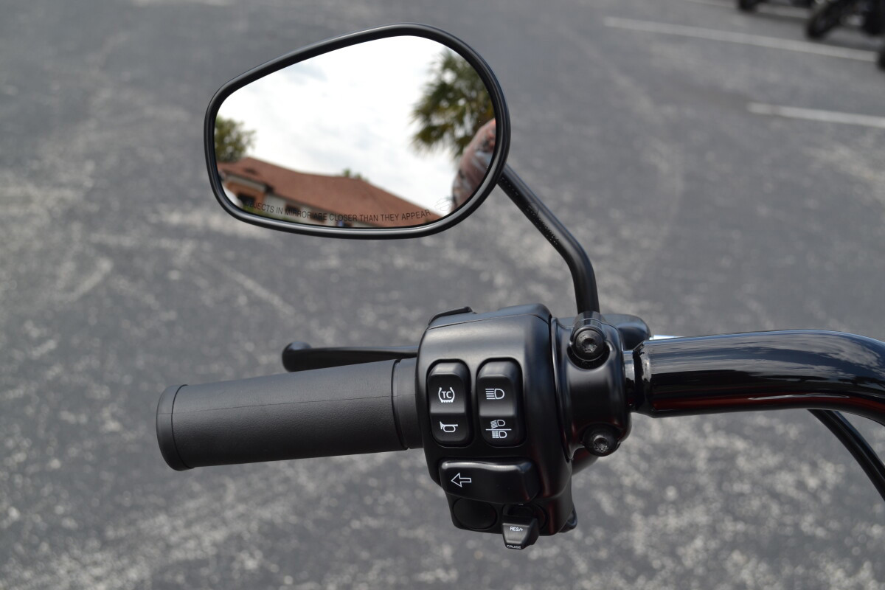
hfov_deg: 41.1
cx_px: 442
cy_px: 295
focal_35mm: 48
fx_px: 1180
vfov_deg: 28.1
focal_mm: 32
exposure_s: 1/200
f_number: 7.1
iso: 100
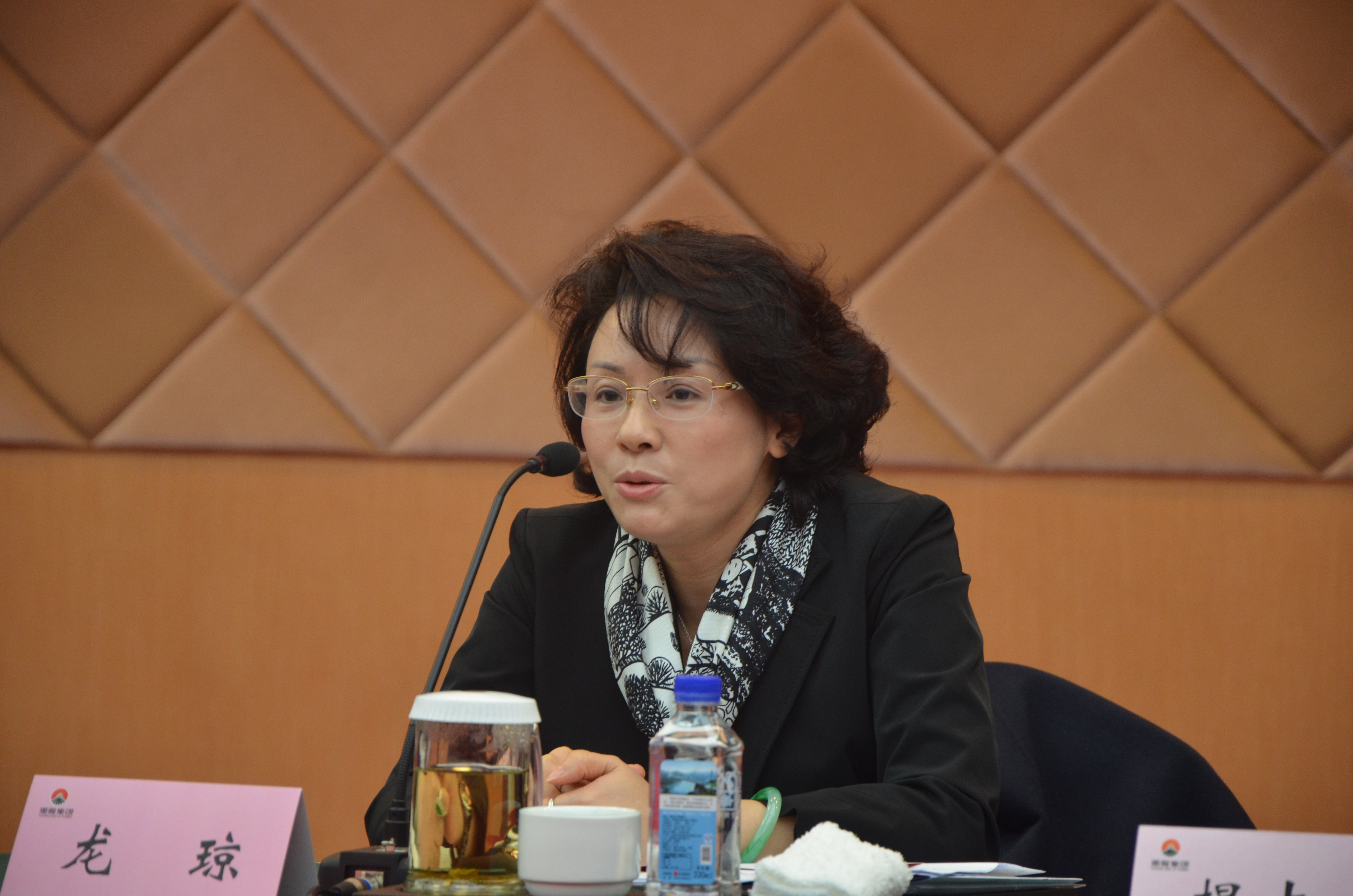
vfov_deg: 8.7
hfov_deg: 13.1
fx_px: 5907
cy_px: 448
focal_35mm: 158
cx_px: 676
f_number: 5.6
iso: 900
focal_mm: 105
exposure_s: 1/125
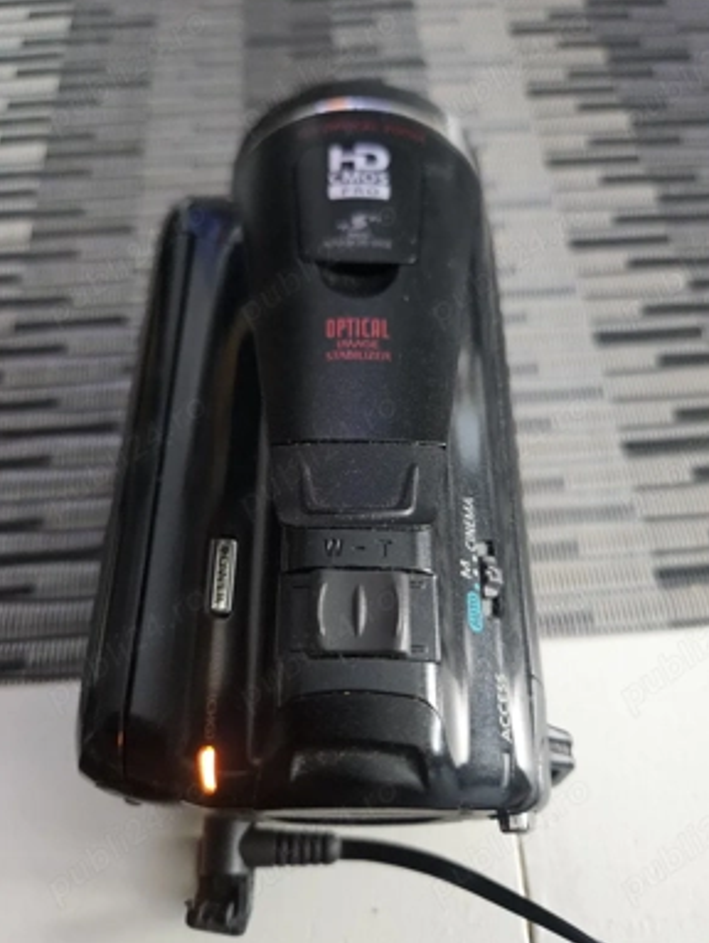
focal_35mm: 24
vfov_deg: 71.5
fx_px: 654
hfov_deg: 56.9
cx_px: 367
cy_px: 485
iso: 1000
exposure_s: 1/25.1
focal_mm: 5.4
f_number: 1.8
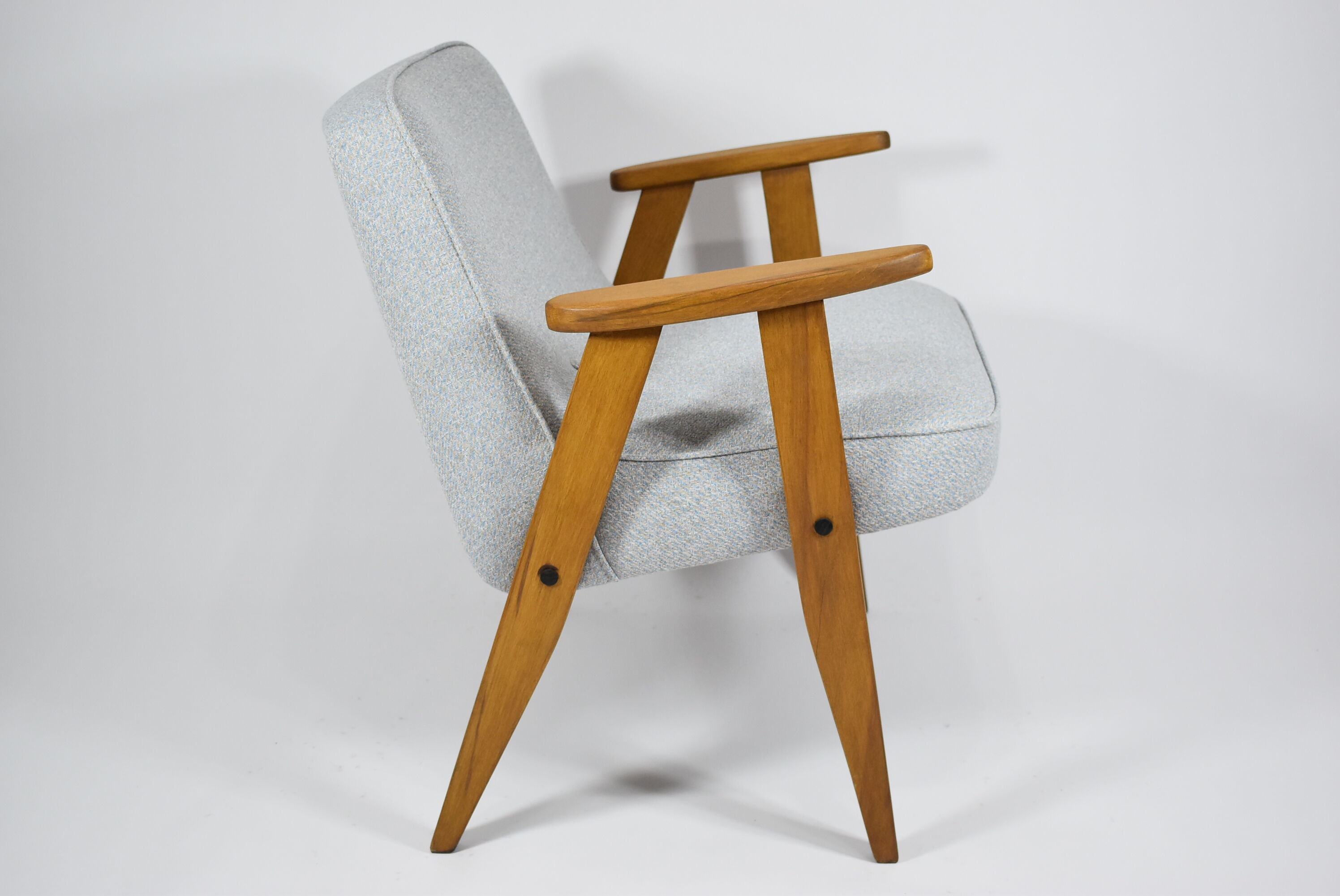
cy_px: 448
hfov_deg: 44.9
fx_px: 1620
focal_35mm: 44
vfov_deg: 30.9
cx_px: 670
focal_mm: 29
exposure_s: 1/125
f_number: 4.2
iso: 1000
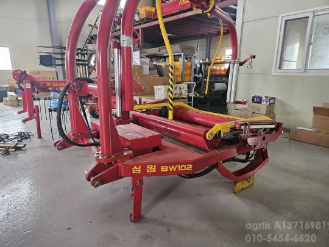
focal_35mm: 23
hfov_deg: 73.9
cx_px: 164
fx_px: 219
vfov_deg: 58.9
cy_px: 124
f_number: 1.8
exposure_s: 1/60
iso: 640
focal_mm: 5.4
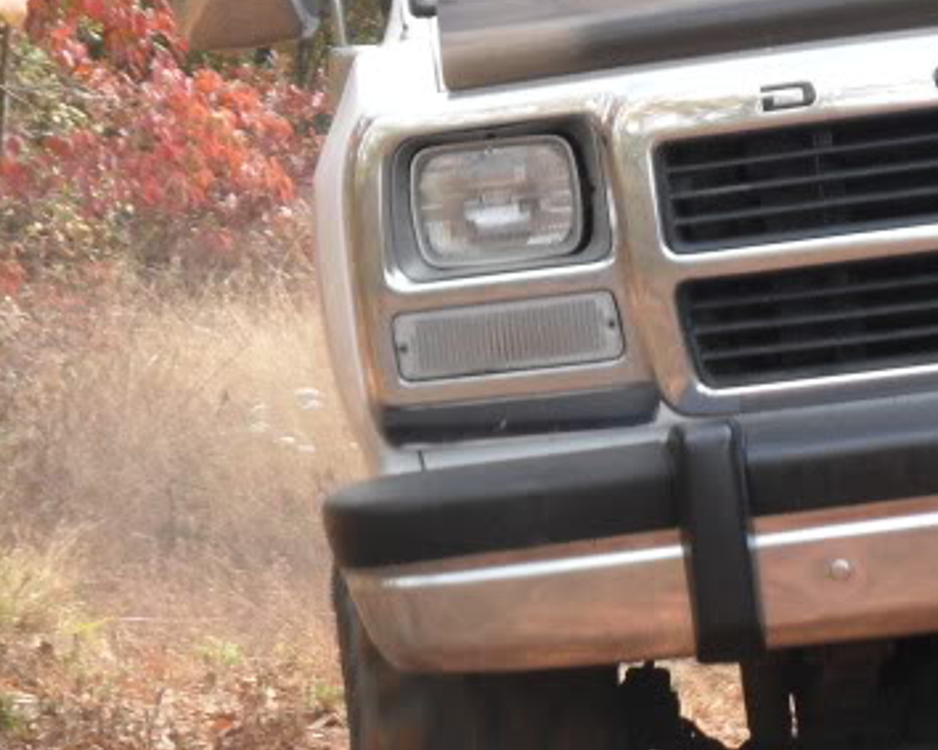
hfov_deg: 7.9
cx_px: 994
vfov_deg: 6.4
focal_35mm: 243
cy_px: 517
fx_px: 6744
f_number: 4.3
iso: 100
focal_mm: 15.4
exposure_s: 1/90
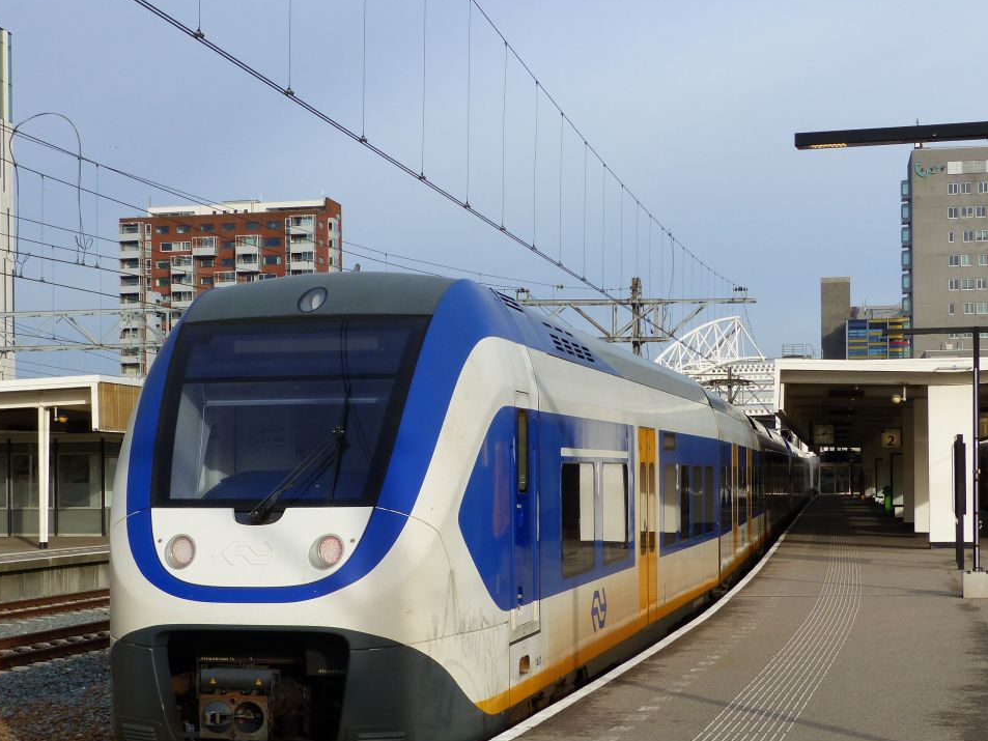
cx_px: 375
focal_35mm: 68
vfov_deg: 21.6
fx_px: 1941
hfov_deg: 28.5
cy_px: 460
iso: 100
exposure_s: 1/500
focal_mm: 9.8
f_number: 4
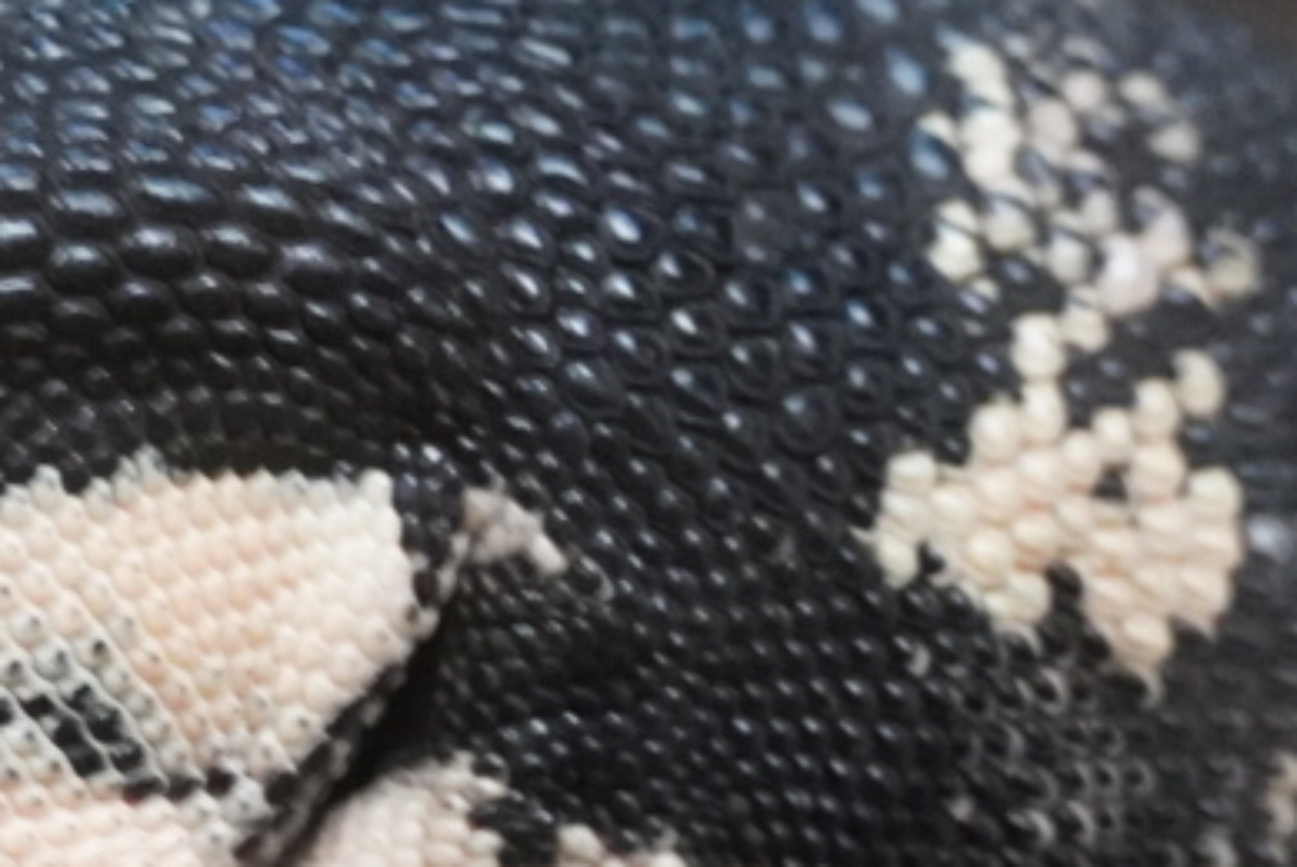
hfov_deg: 7.5
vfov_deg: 5.1
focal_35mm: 268
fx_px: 9665
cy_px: 390
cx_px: -920
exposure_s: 1/80
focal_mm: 43
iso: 5000
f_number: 5
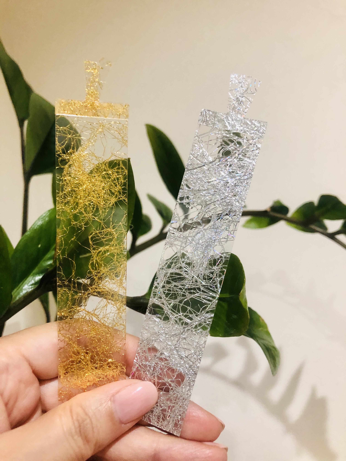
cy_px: 230
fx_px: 373
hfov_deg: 49.7
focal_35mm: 28
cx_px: 173
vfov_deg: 63.4
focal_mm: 3.99
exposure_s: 1/15
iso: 80
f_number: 1.8
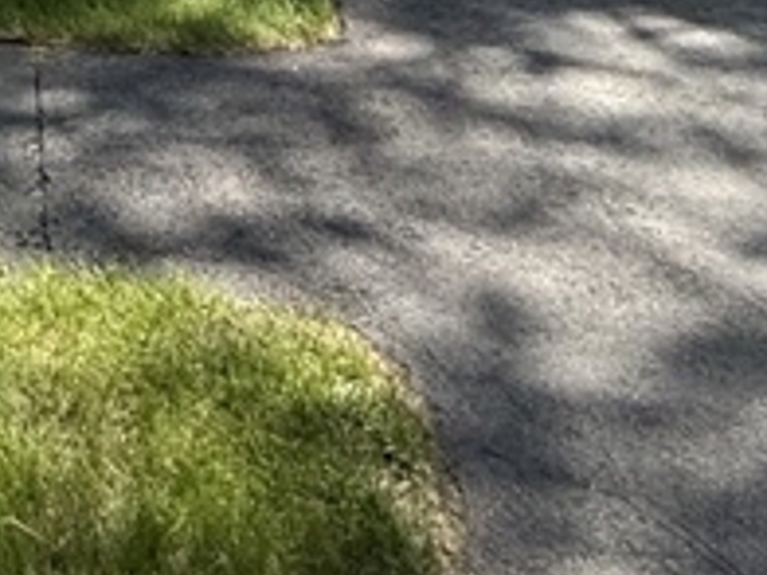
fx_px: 1617
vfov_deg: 14.7
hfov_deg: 24.6
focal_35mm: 73
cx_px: -110
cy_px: -716
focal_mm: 2.22
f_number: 2.2
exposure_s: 1/1189
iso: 64
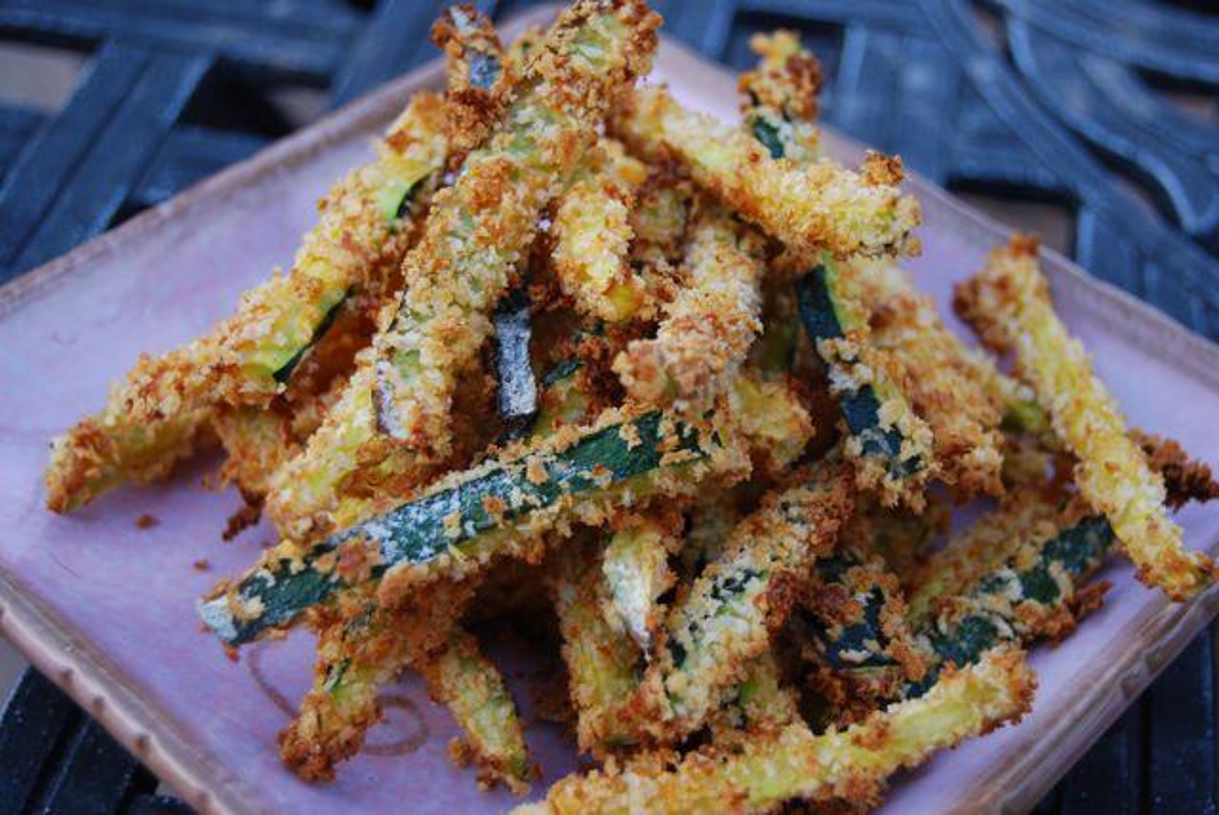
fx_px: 2033
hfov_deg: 33.4
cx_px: 610
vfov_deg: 22.7
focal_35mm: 60
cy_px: 408
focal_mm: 40
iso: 200
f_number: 5
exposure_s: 1/40
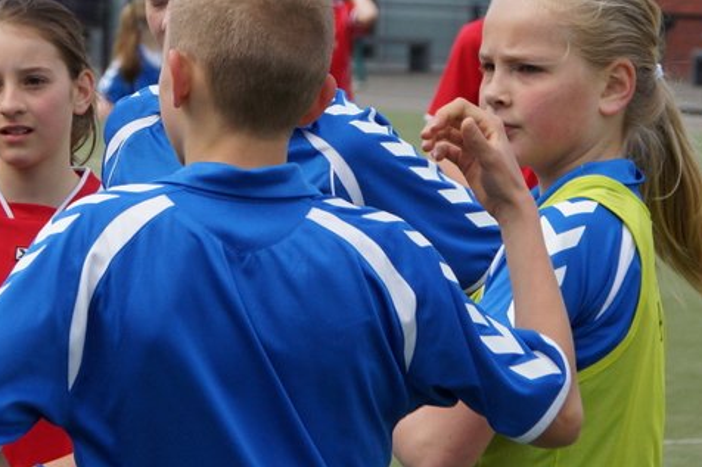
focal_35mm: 242
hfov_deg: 8.5
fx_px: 4719
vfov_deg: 5.7
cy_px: 193
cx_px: 15
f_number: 6.3
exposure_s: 1/800
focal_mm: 75
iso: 320
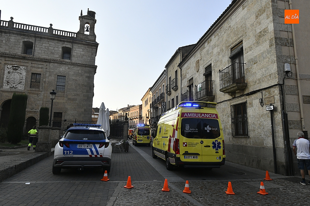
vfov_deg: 57.2
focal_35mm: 22
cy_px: 103
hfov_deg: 78.6
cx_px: 155
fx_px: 189
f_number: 14
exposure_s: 1/800
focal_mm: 15
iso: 2000
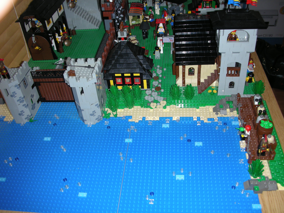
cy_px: 106
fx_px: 287
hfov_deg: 52.6
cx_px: 142
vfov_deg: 40.7
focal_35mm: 35
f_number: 2.8
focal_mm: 5.8
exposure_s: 1/60
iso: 50
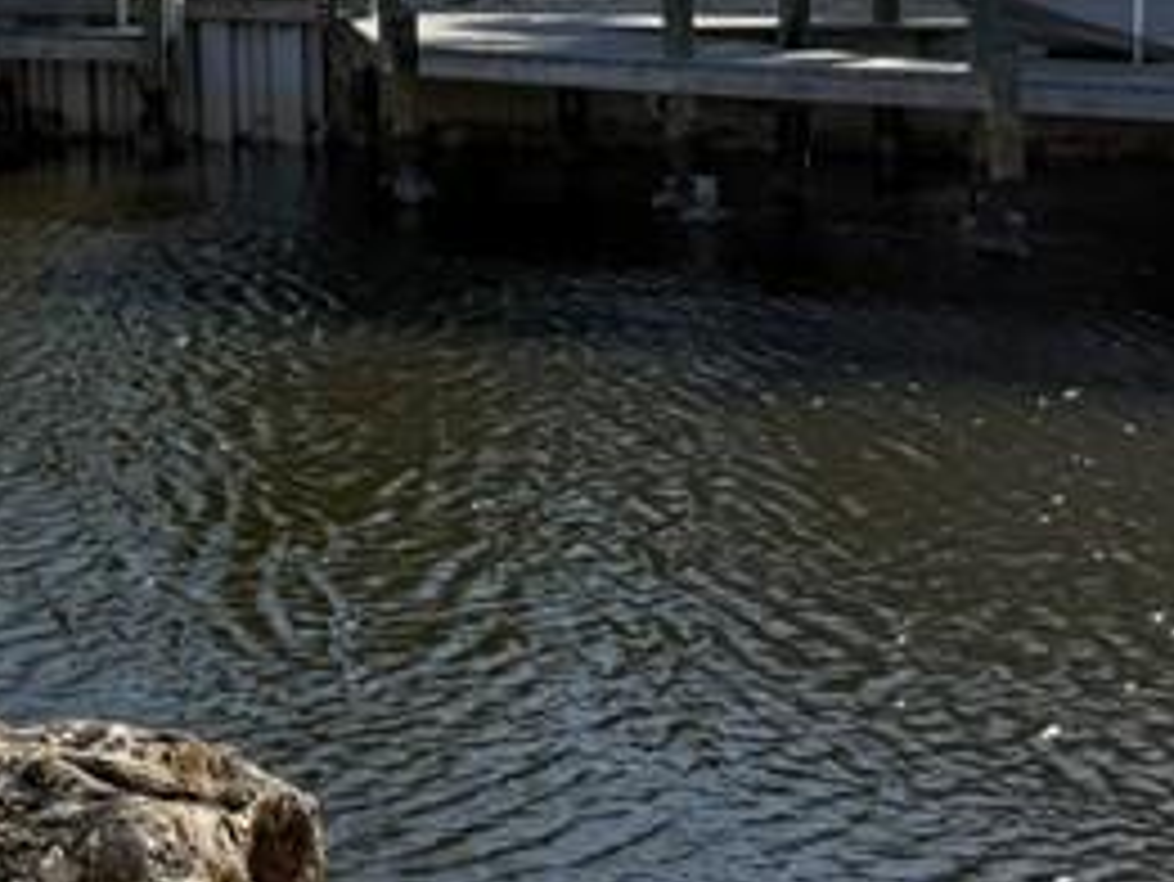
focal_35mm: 94
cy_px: -338
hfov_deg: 17.9
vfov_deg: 14.9
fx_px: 3189
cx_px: -751
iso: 80
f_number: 1.78
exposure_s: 1/5714
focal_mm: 6.76
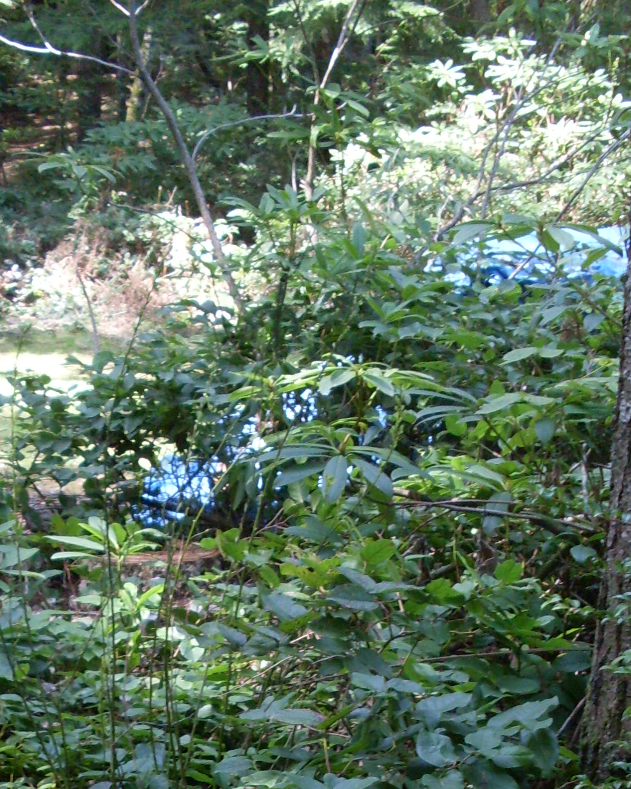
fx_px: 2217
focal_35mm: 95
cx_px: 147
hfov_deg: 16.1
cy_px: 951
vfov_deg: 19.0
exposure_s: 1/45
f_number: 2.8
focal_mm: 6.3
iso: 100
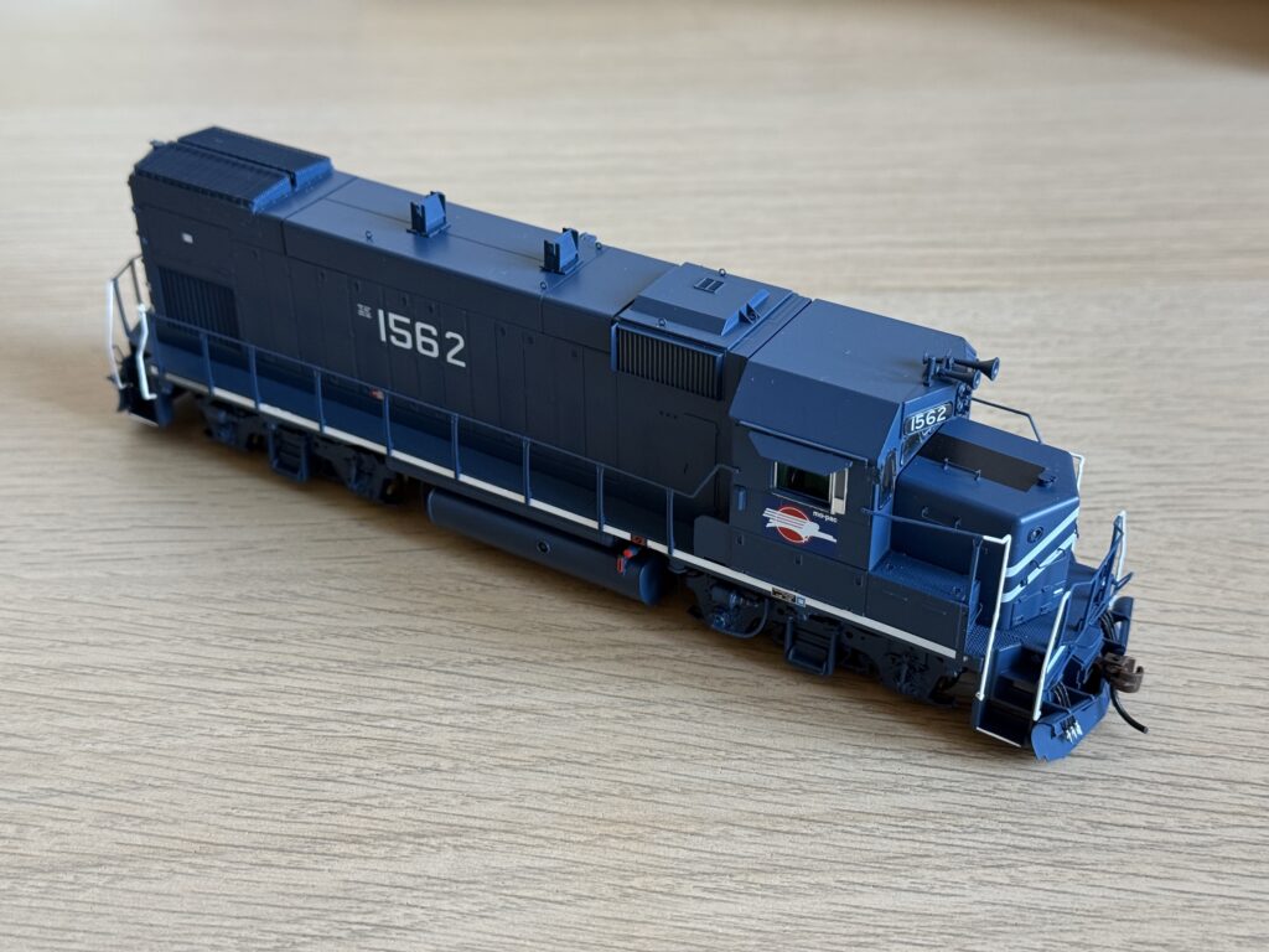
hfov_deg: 39.7
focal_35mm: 48
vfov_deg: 30.3
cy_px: 476
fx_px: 1760
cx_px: 634
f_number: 1.78
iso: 250
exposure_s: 1/43
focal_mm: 6.76
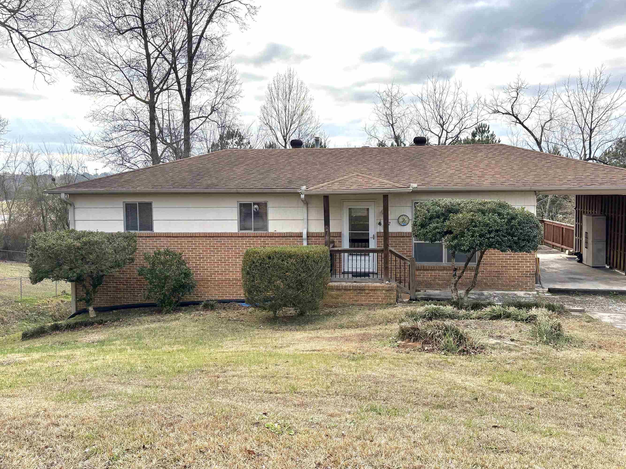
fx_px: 543
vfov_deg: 46.8
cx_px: 331
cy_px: 221
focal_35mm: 30
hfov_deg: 59.9
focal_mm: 5.96
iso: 50
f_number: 1.6
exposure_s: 1/1912
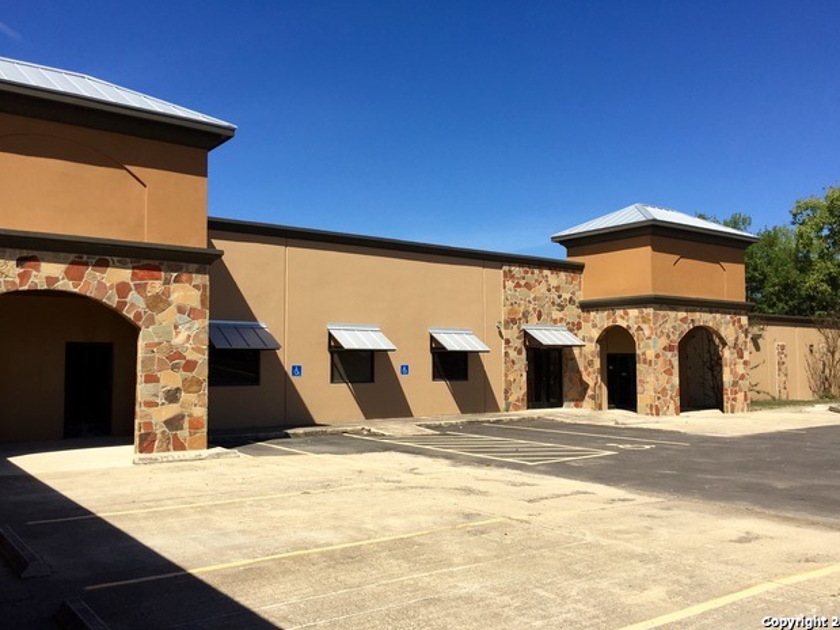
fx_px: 728
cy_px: 319
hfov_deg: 60.0
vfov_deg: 46.8
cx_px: 433
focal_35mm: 30
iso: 32
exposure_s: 1/2639
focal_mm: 4.15
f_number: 2.2
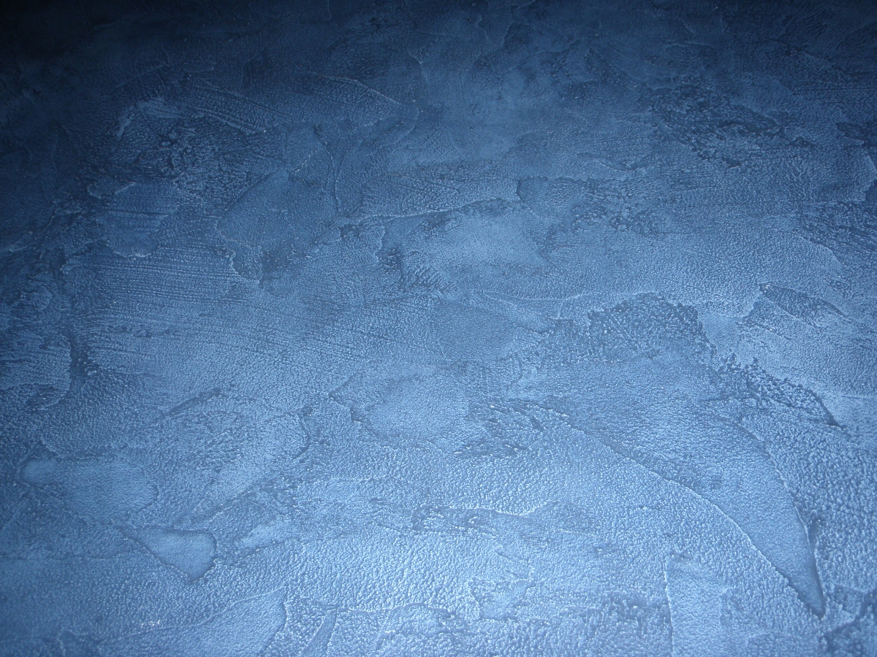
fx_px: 963
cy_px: 328
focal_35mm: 38
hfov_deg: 49.0
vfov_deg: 37.7
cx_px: 438
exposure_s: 1/30
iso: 100
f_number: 3.5
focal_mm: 6.7
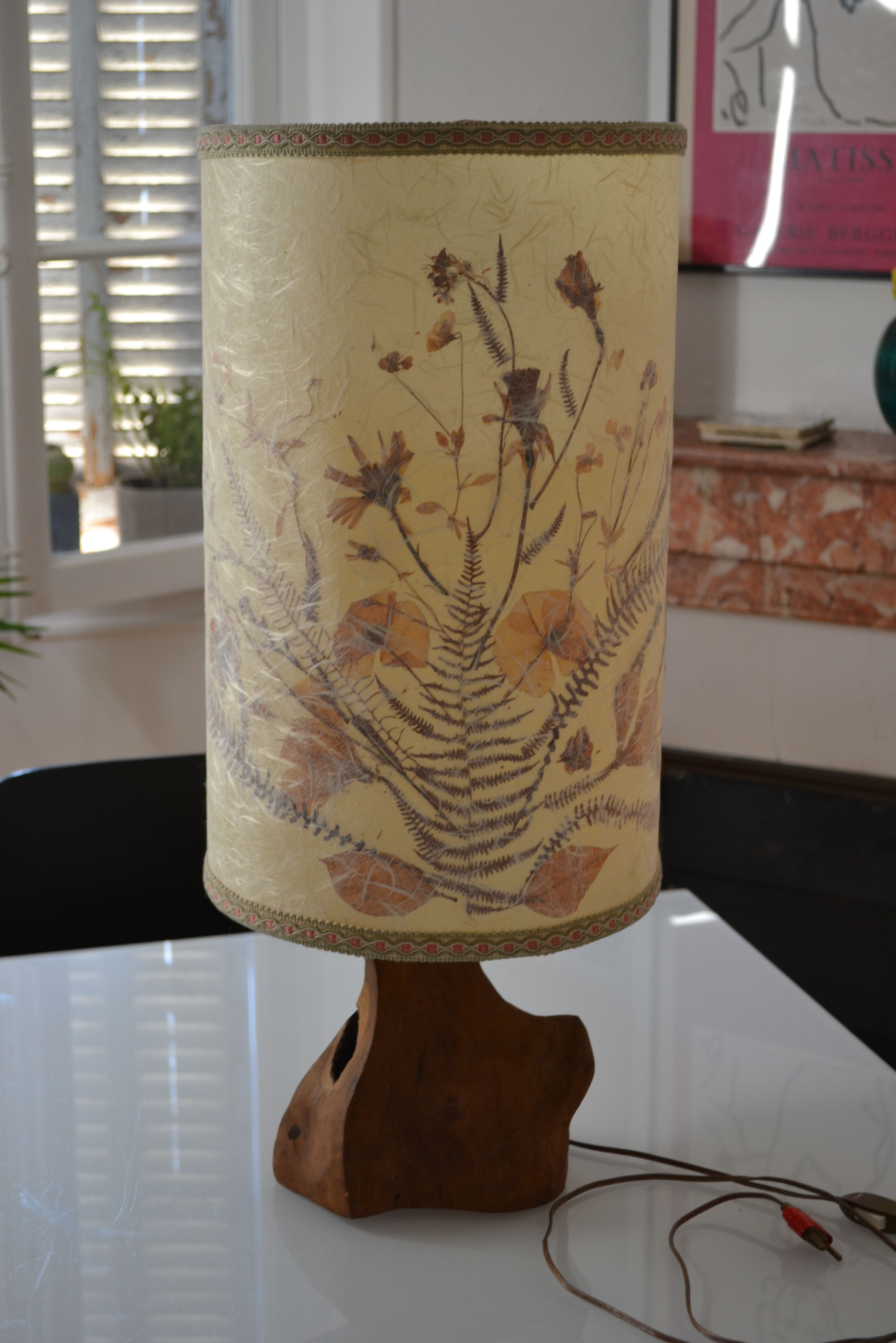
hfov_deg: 22.6
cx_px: 448
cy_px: 672
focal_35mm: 60
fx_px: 2240
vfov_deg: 33.4
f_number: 5.3
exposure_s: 1/15
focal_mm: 40
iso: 400
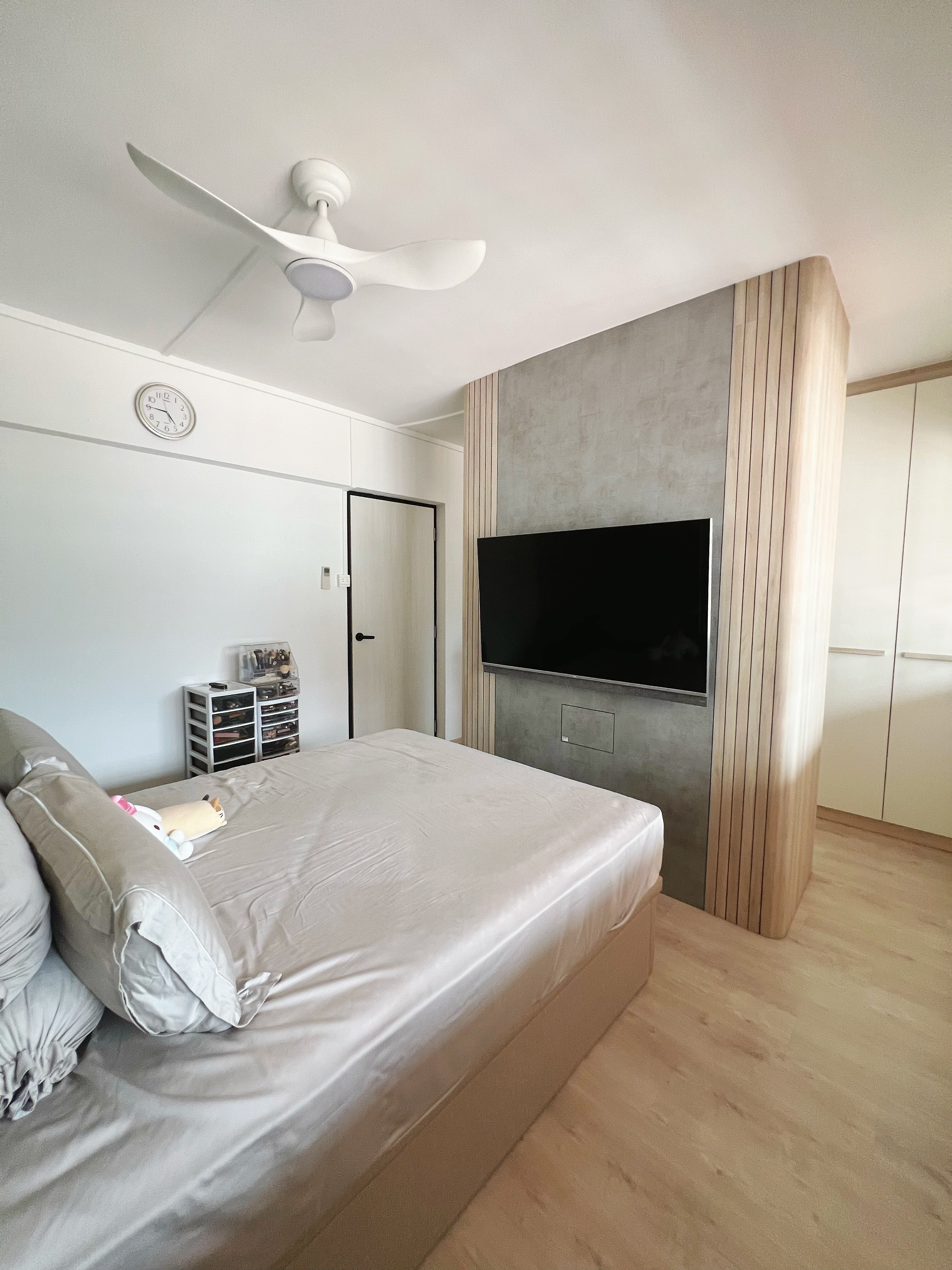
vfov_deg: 106.2
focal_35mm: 13
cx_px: 476
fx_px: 477
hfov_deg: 89.9
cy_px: 635
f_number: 1.8
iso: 200
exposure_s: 1/99
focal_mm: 1.57
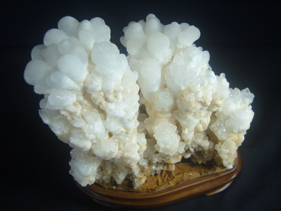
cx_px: 140
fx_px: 284
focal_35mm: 35
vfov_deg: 40.7
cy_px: 106
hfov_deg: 52.6
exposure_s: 1/90
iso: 80
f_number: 7.1
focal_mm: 7.4
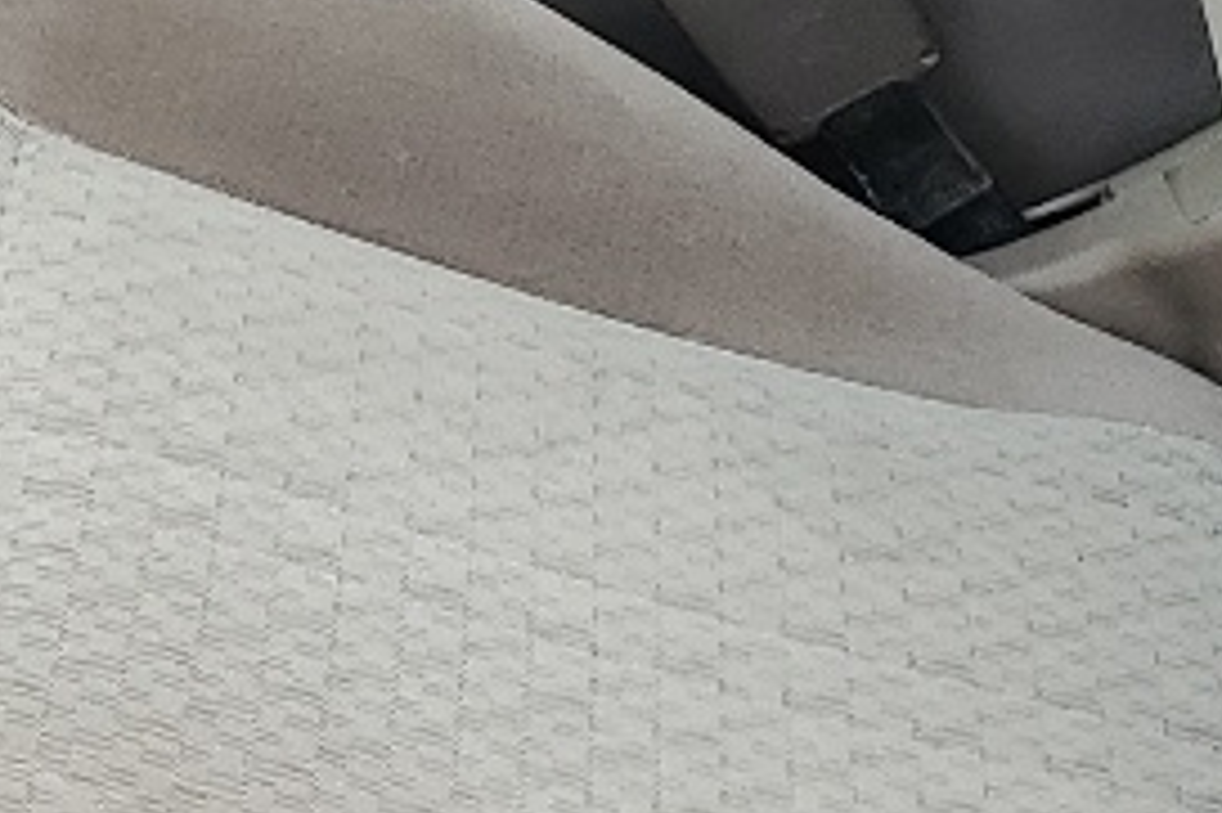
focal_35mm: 159
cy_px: -292
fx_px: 5394
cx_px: -440
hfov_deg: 12.5
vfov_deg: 8.5
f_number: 1.5
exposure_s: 1/60.2
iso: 52
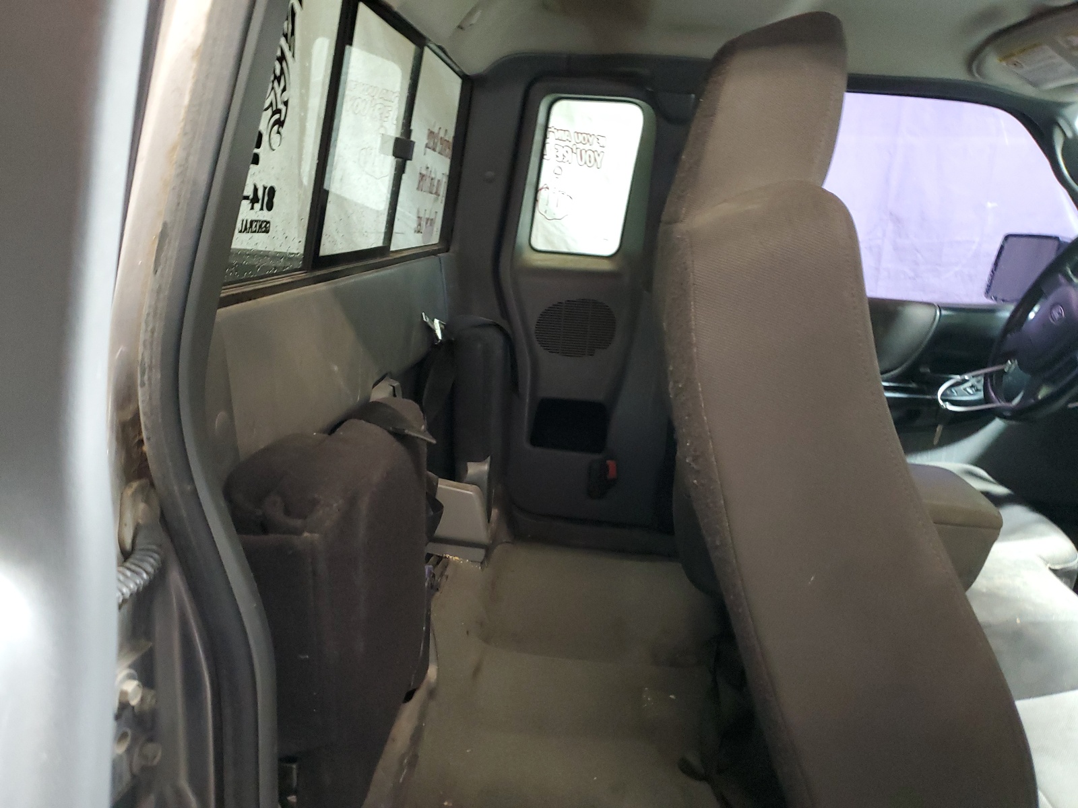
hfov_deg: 67.3
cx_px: 539
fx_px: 810
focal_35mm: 26
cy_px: 404
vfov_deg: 53.1
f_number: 1.5
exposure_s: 1/15
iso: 326
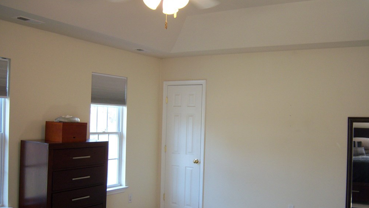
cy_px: 125
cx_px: 186
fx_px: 391
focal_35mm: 40
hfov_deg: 50.5
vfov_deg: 29.6
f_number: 2.8
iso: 160
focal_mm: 7.5
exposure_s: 1/60
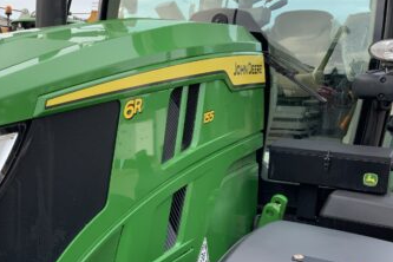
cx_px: 83
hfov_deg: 33.6
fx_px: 633
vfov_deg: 23.1
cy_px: 197
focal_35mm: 58
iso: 16
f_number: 1.8
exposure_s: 1/140
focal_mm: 3
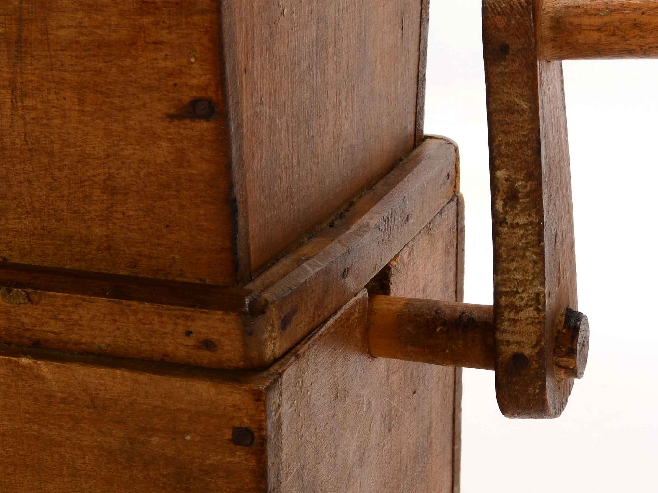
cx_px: 341
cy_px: 113
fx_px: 1996
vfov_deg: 14.0
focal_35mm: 105
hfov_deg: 18.7
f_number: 18
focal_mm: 36
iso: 100
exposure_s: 1/160
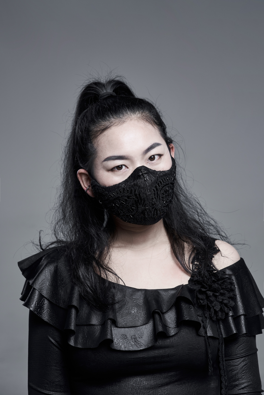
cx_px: 132
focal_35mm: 93
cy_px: 198
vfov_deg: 21.9
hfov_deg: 14.7
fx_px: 1022
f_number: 7.1
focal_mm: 93
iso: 125
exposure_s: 1/160
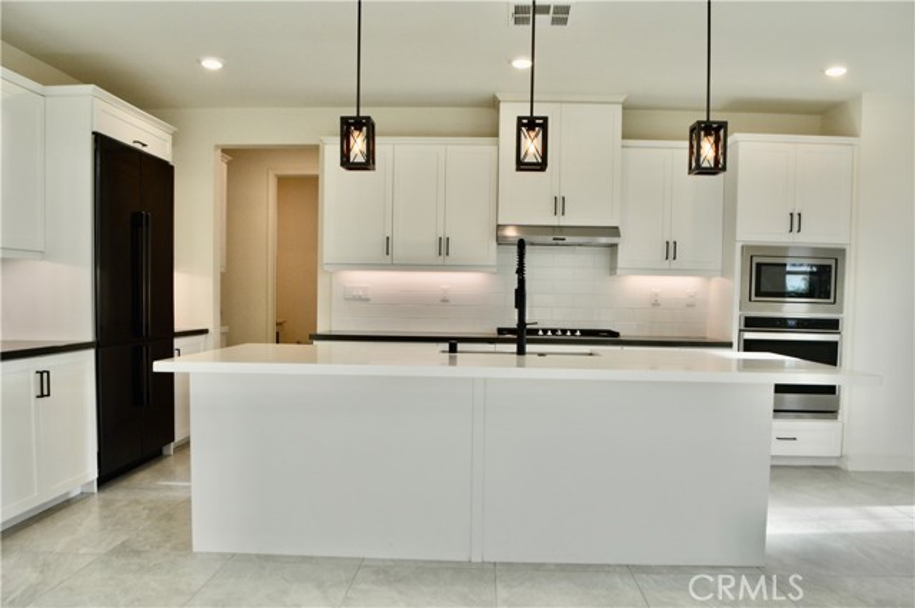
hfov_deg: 67.4
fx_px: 685
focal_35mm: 27
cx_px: 458
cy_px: 304
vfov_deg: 47.8
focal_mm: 18
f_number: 5.6
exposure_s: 1/125
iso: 400
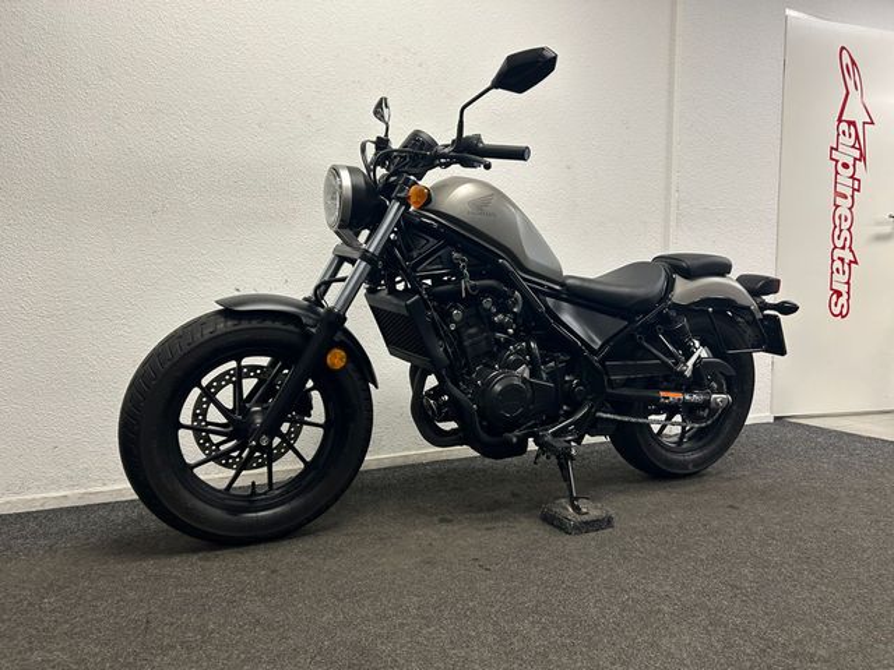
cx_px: 447
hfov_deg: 67.3
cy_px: 335
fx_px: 671
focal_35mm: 26
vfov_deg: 53.1
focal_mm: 5.7
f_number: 1.5
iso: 64
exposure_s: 1/50
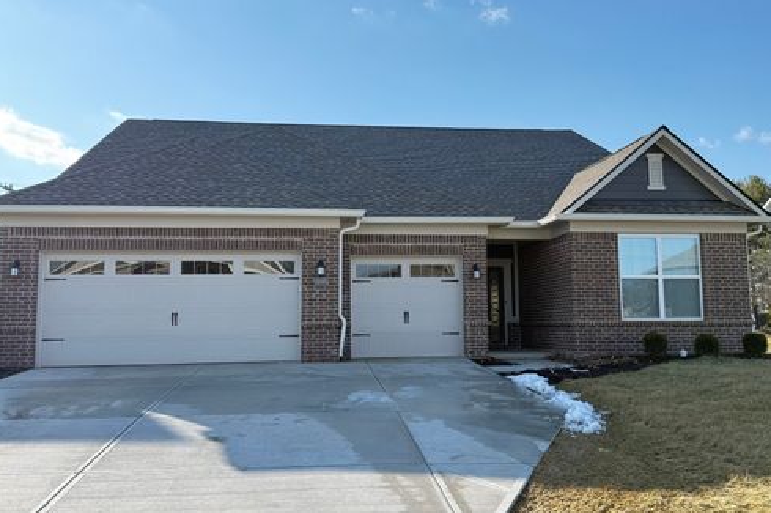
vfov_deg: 38.8
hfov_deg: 55.8
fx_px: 728
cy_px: 246
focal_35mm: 34
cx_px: 389
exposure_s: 1/1250
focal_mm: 6.76
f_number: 1.78
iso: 80
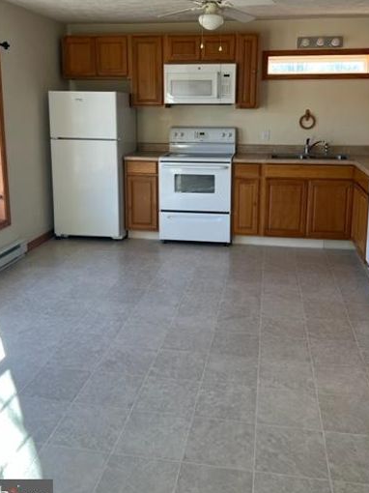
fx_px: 484
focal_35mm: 34
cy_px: 191
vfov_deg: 53.5
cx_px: 189
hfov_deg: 41.8
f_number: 1.5
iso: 50
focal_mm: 5.7
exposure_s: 1/193
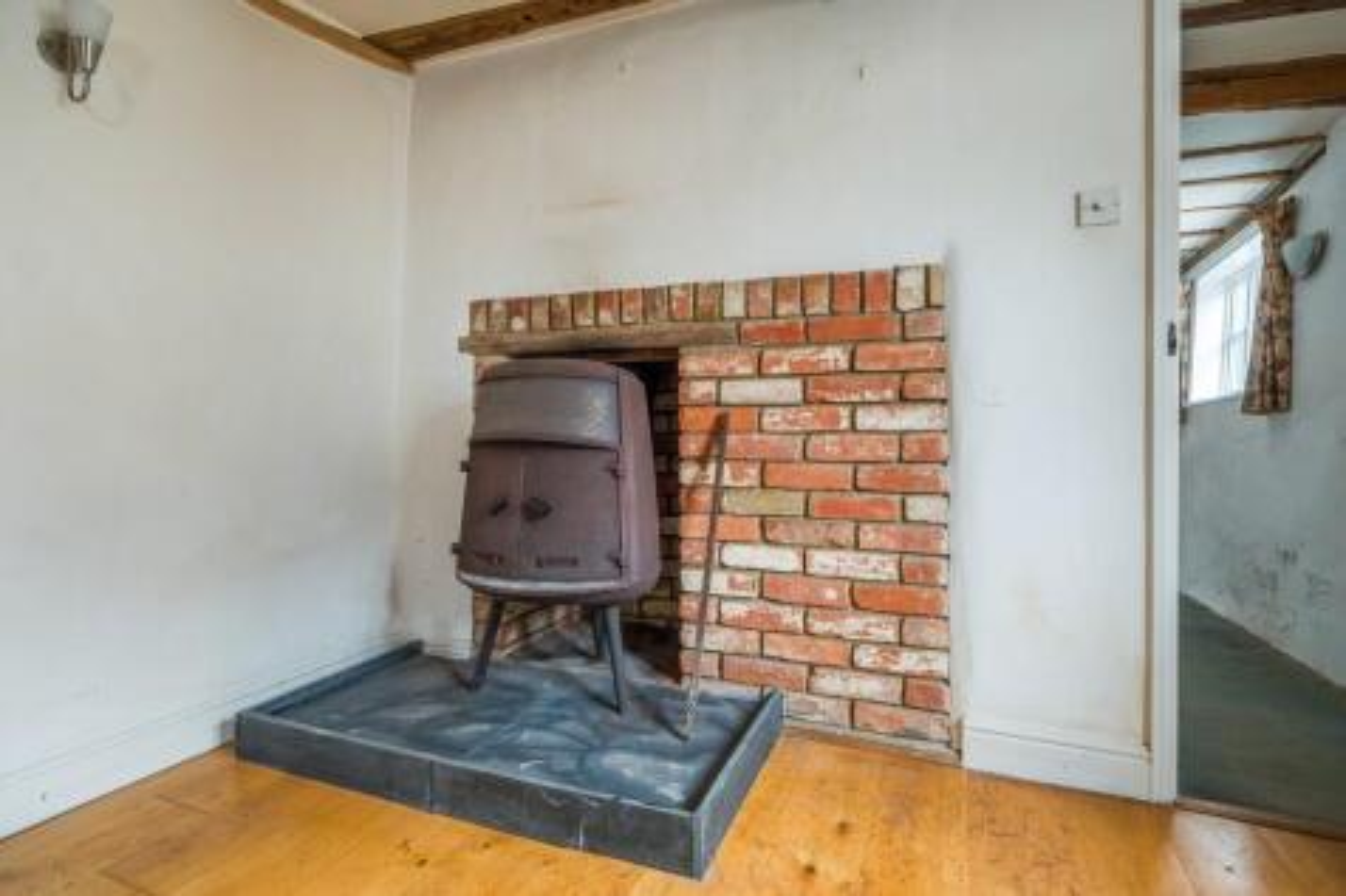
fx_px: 598
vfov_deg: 73.7
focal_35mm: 16
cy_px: 448
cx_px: 673
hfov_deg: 96.8
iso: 160
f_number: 7.1
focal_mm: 10.6
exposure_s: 1/10
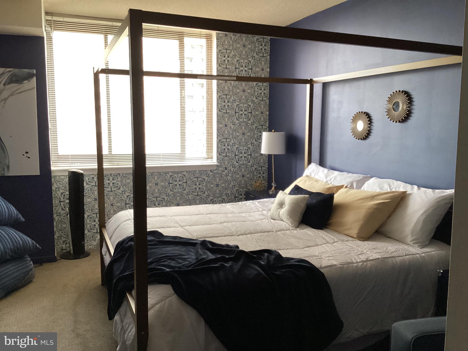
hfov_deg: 58.4
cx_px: 234
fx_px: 419
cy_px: 176
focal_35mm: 31
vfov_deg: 45.4
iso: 160
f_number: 2.4
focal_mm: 3.3
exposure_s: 1/60
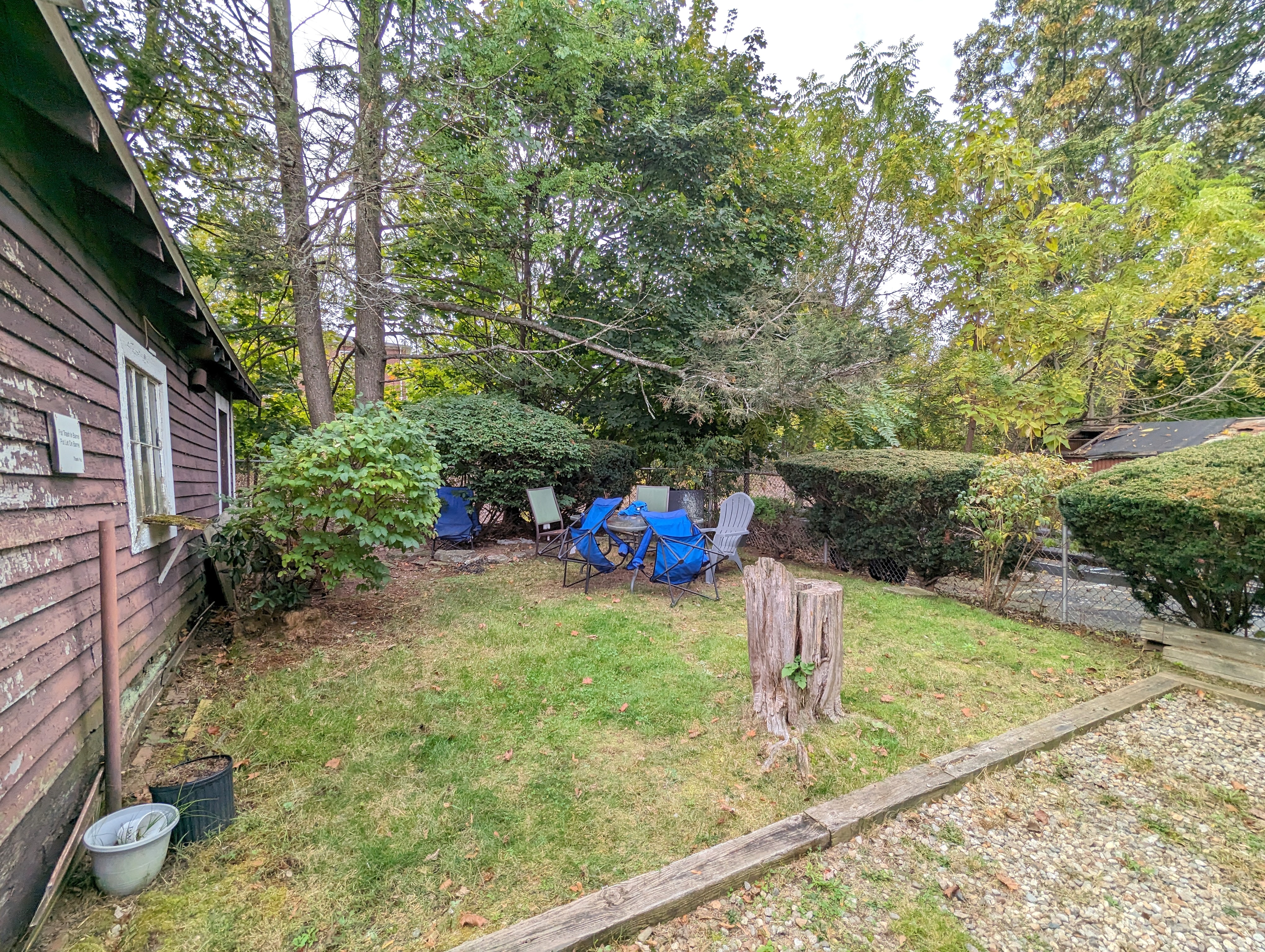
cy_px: 476
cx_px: 632
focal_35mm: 16
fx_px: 586
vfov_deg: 78.2
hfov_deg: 94.4
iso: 51
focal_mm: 2.35
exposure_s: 1/588
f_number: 2.2
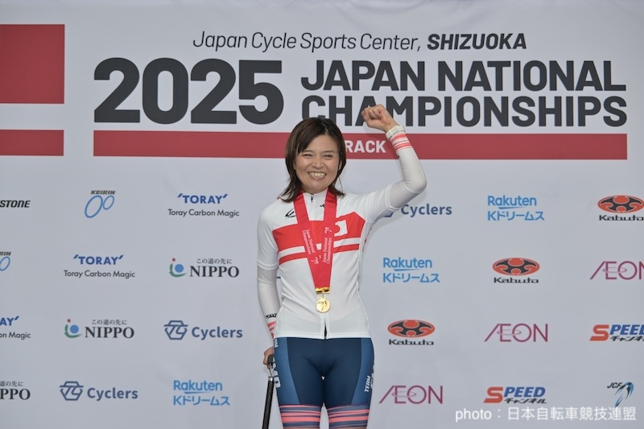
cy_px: 214
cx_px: 322
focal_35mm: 105
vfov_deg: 13.0
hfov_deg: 19.5
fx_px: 1878
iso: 560
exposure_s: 1/160
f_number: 6.7
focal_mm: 105
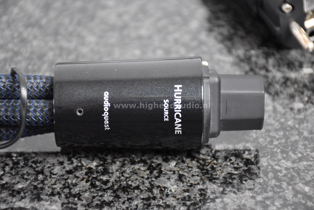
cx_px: 157
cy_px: 105
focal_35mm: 128
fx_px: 1112
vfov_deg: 10.8
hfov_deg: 16.1
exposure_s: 1/60
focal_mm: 85
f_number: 5.3
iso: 4500
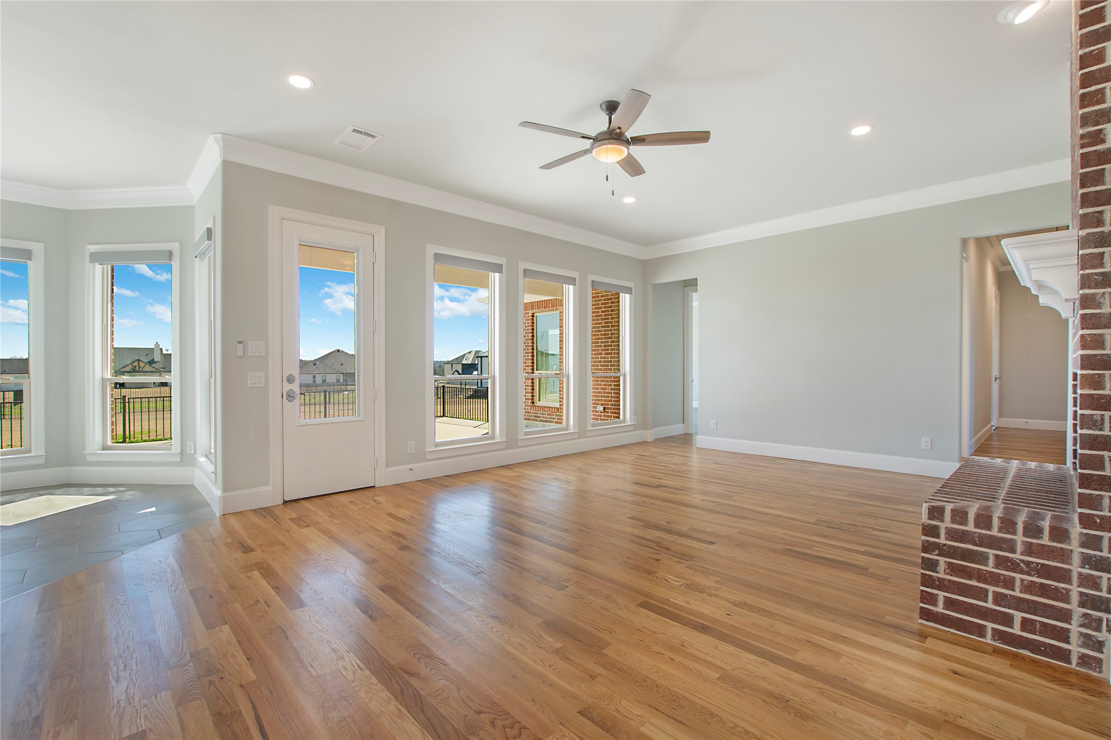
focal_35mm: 15
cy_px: 370
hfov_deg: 100.4
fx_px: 463
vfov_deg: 77.3
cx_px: 556
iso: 100
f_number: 7.1
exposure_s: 1/200
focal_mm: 10
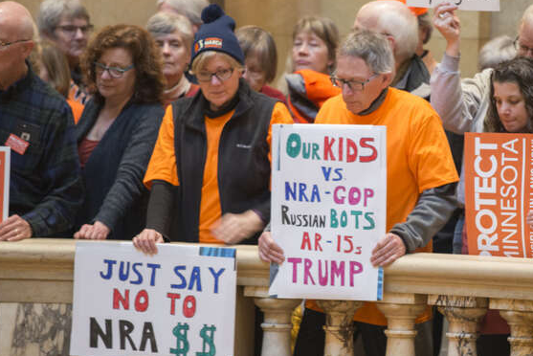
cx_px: 339
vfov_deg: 4.8
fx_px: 4251
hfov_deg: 7.2
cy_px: 158
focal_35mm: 287
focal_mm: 200
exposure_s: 1/20
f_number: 4
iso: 1600
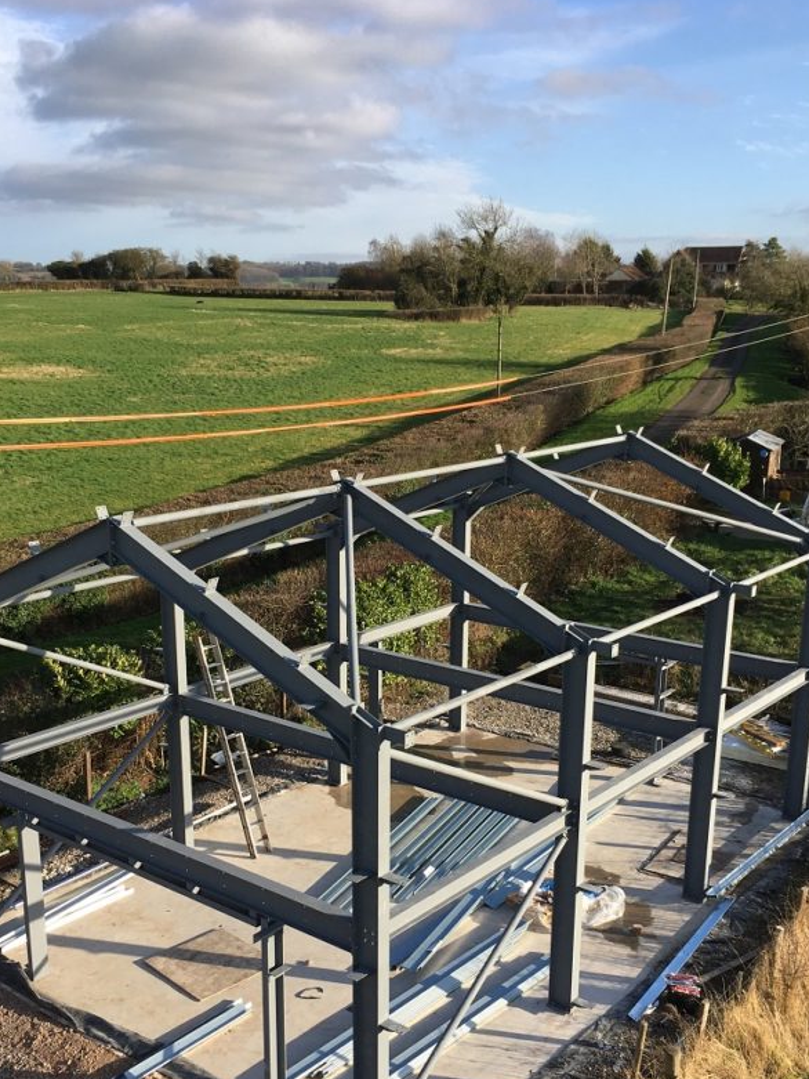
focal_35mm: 38
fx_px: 1184
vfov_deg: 48.5
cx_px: 371
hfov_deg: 37.7
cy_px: 670
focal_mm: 4.15
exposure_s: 1/884
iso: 25
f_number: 2.2
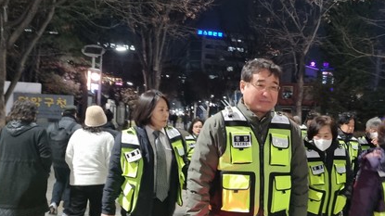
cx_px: 270
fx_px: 418
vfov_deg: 28.8
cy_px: 146
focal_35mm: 41
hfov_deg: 48.2
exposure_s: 1/40
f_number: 1.8
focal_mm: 5.4
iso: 500
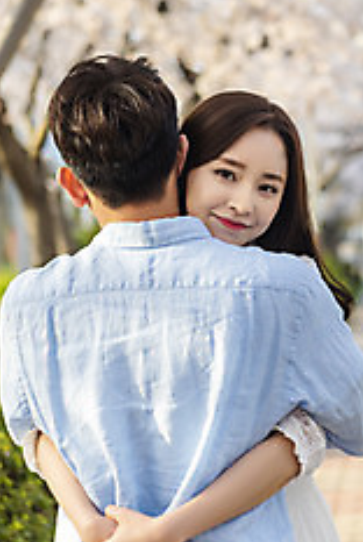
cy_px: 133
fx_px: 1809
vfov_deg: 16.9
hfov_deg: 11.4
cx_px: 245
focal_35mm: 120
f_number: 2.8
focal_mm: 70
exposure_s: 1/400
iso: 100
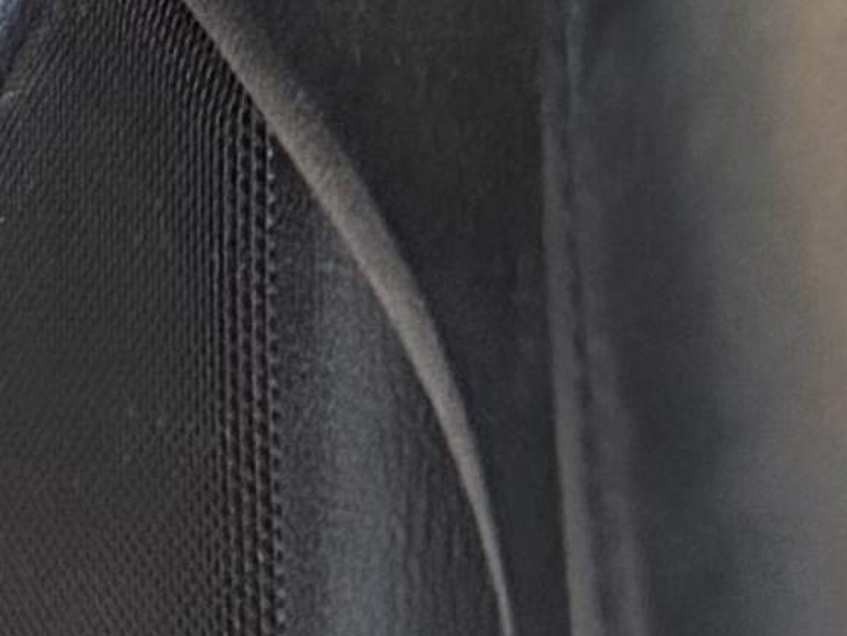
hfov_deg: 7.1
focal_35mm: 238
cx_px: -1947
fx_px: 5823
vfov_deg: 5.7
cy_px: -1406
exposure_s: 1/33
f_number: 1.78
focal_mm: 6.76
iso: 640
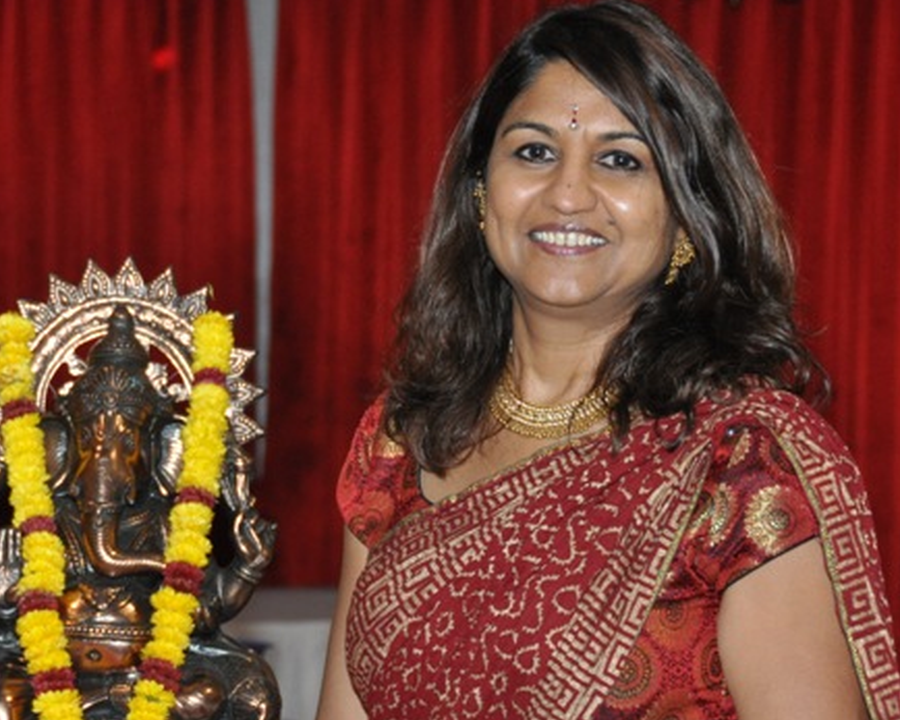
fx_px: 3861
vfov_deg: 10.6
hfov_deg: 13.3
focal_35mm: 145
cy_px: 416
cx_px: 280
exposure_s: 1/60
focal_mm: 56
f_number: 4.8
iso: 800
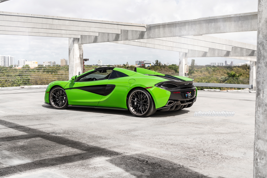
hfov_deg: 40.3
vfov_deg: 27.5
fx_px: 363
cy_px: 90
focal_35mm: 49
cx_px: 138
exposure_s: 1/320
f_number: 6.3
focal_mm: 47
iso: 200
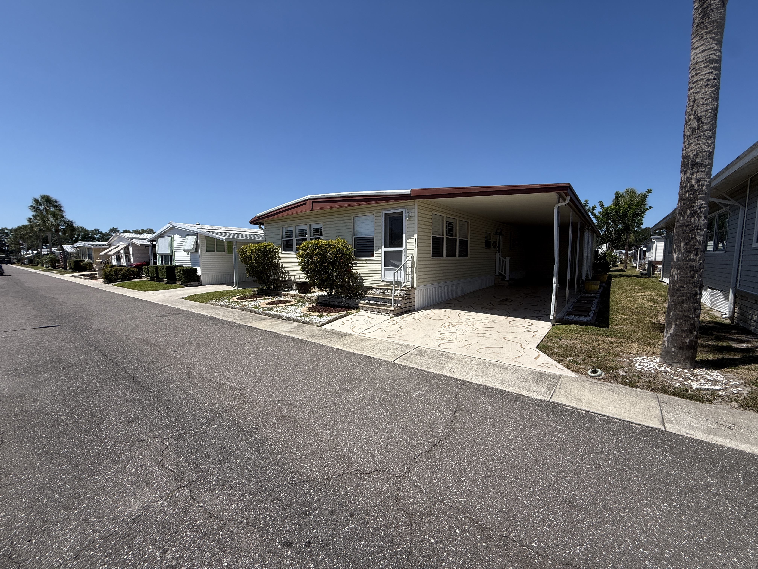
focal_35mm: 14
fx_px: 307
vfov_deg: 85.7
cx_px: 379
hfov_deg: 102.1
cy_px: 284
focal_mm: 2.22
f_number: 2.2
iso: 50
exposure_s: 1/3663
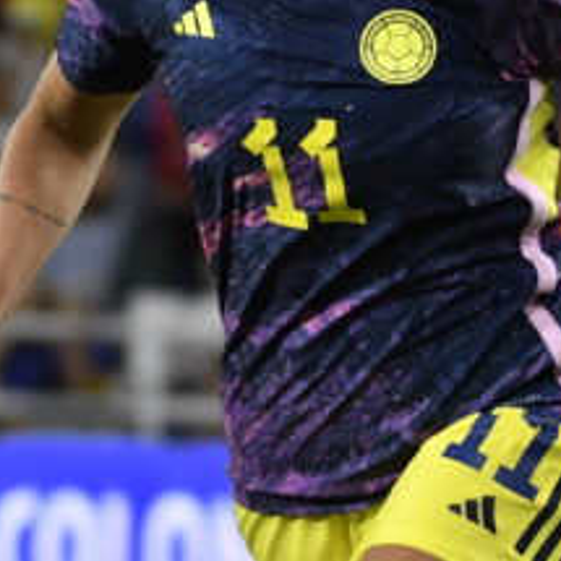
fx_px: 22314
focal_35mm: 1217
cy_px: 137
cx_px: 621
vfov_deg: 1.4
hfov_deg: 1.4
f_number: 5.6
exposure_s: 1/1000
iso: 2000
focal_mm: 200
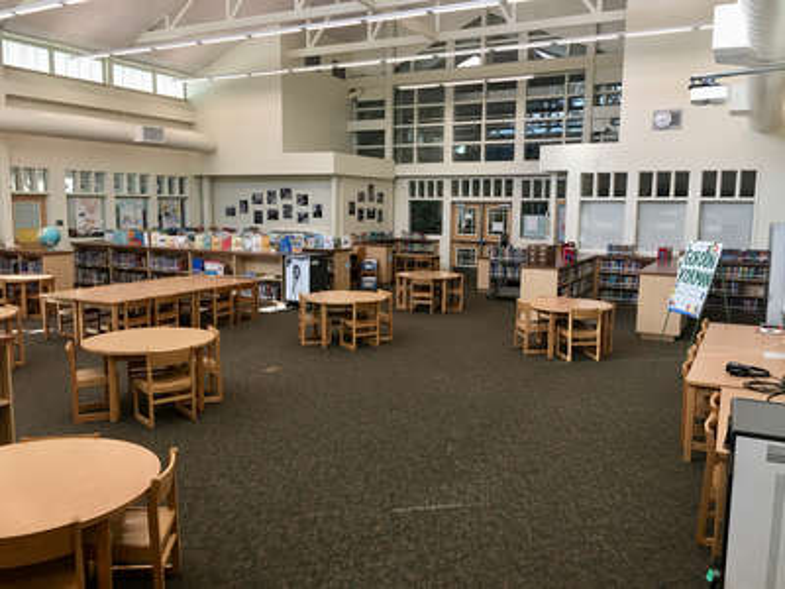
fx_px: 658
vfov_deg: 48.2
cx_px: 392
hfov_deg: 61.7
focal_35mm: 29
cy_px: 294
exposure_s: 1/30
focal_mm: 4.15
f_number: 2.2
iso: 25
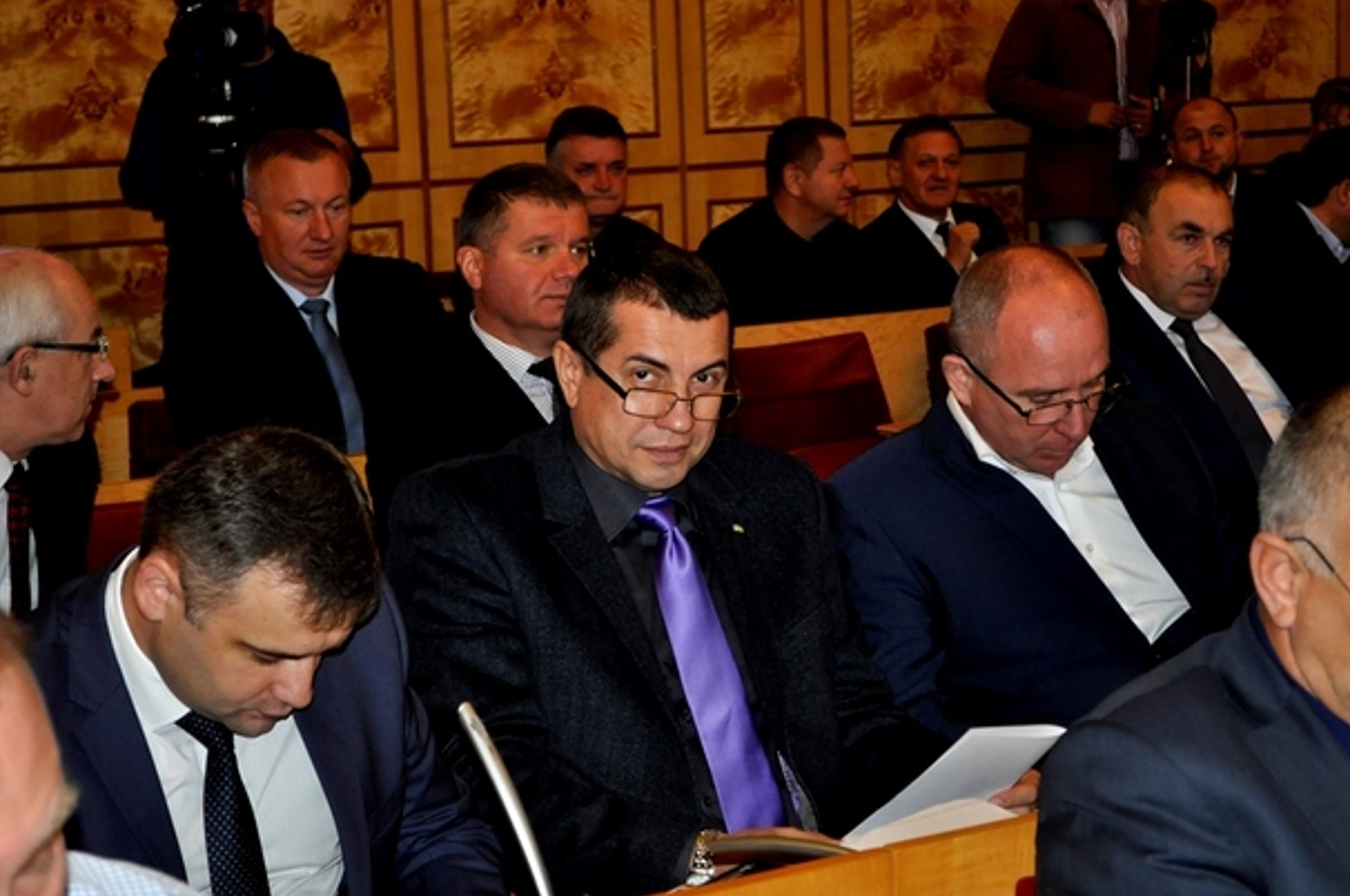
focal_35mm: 76
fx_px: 2845
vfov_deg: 17.9
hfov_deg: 26.7
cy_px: 464
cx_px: 691
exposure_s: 1/60
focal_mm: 48
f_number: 5.3
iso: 800
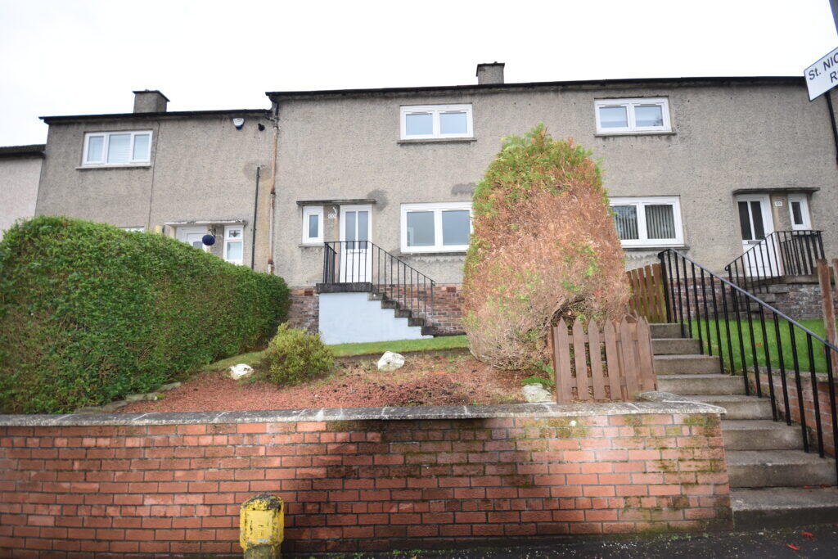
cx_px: 419
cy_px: 280
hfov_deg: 100.4
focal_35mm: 15
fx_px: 349
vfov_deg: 77.3
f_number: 5
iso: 800
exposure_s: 1/100
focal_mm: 10
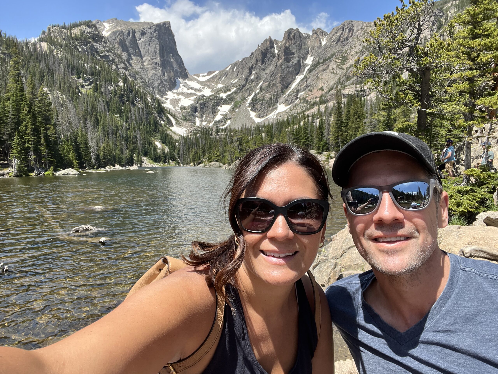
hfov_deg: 73.9
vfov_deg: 58.9
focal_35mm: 23
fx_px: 331
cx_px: 249
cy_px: 187
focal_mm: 2.71
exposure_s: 1/530
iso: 32
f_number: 2.2
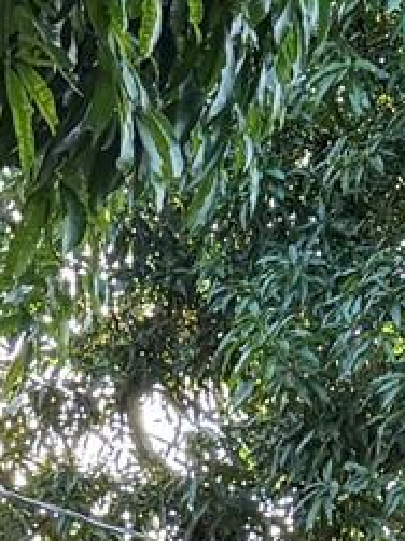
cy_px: 1310
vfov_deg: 9.1
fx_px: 3060
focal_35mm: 196
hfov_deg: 7.5
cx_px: -123
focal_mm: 6.76
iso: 80
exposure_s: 1/182
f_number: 1.78
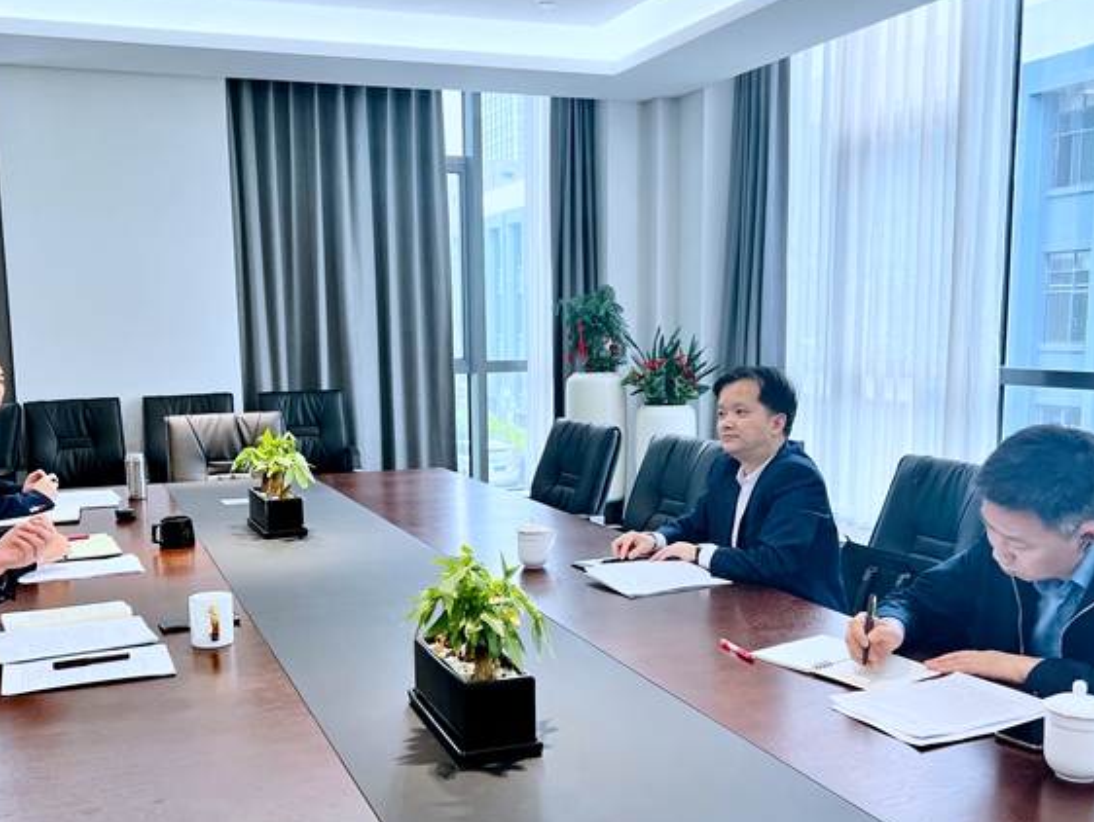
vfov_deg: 38.5
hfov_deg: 50.1
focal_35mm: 37
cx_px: 512
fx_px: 1170
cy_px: 495
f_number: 1.5
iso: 80
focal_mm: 5.7
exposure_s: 1/100
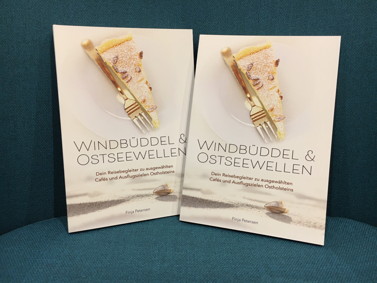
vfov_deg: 48.2
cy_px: 142
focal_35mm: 29
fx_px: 316
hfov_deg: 61.7
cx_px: 188
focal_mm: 4.15
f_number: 2.2
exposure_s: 1/33
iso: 160
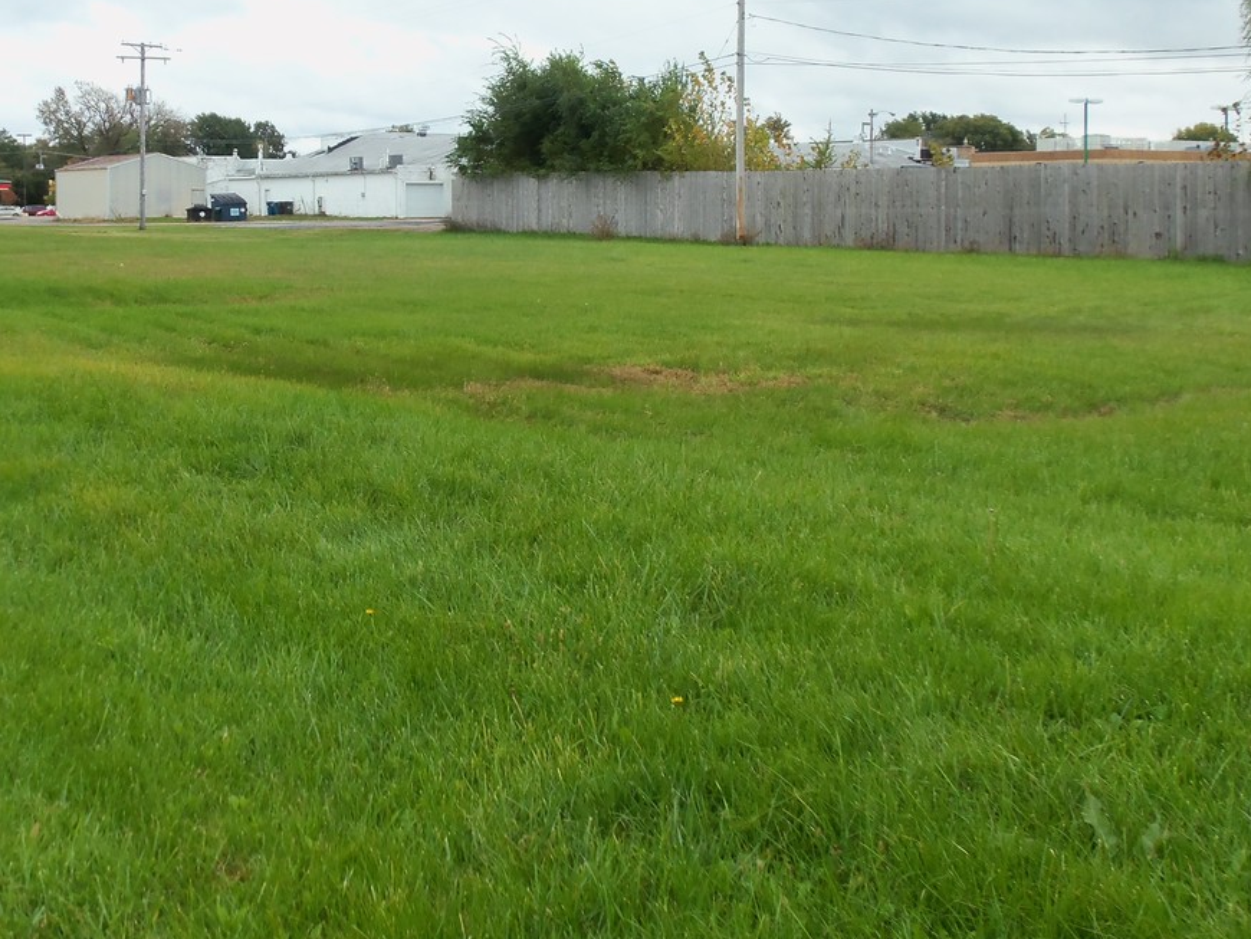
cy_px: 232
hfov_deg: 39.5
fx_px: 1735
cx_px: 505
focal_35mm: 48
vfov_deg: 29.8
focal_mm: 5.2
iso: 80
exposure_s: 1/40
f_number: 3.4
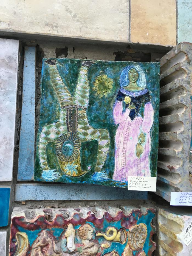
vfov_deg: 61.7
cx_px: 96
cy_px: 128
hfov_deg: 48.2
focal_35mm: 29
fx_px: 214
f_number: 2.2
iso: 32
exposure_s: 1/33
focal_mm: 4.15
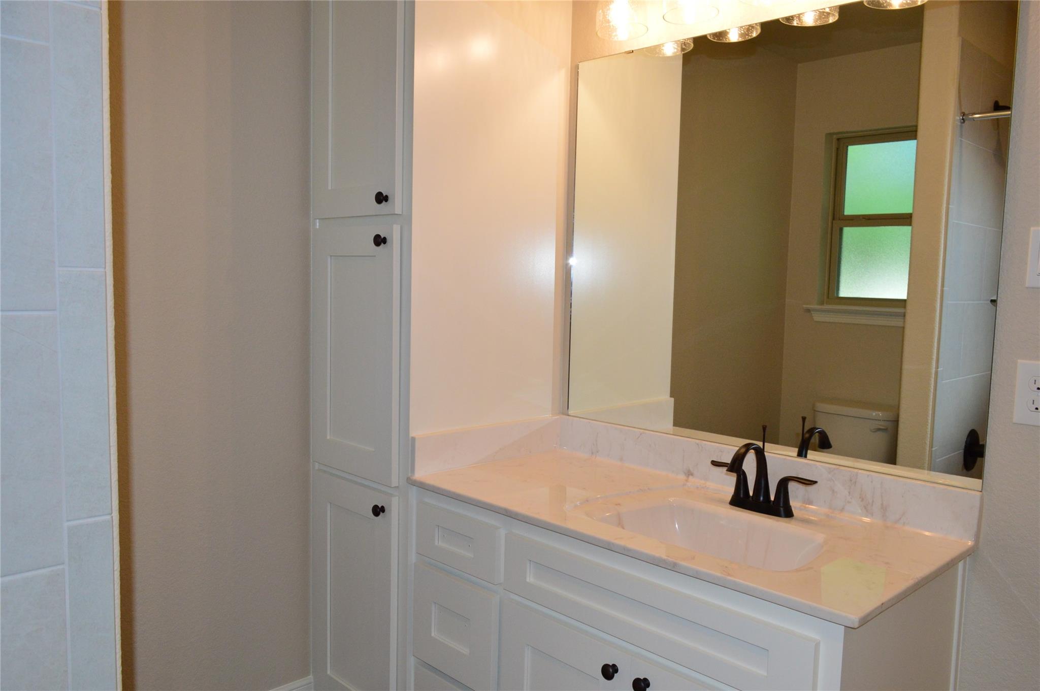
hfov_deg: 67.4
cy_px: 346
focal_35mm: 27
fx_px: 779
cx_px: 520
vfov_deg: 47.8
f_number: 6.3
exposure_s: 1/200
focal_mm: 18
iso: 800
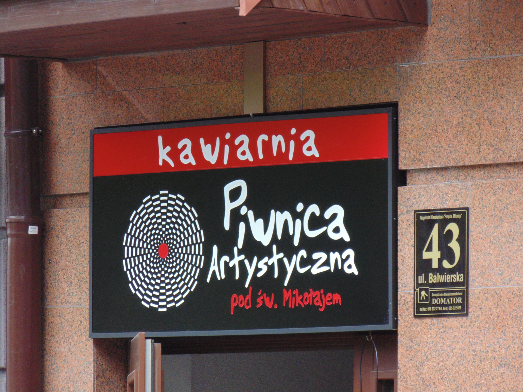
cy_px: 196
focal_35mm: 358
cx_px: 262
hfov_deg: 5.5
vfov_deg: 4.2
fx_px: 5409
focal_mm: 64.1
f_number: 6
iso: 250
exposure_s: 1/125
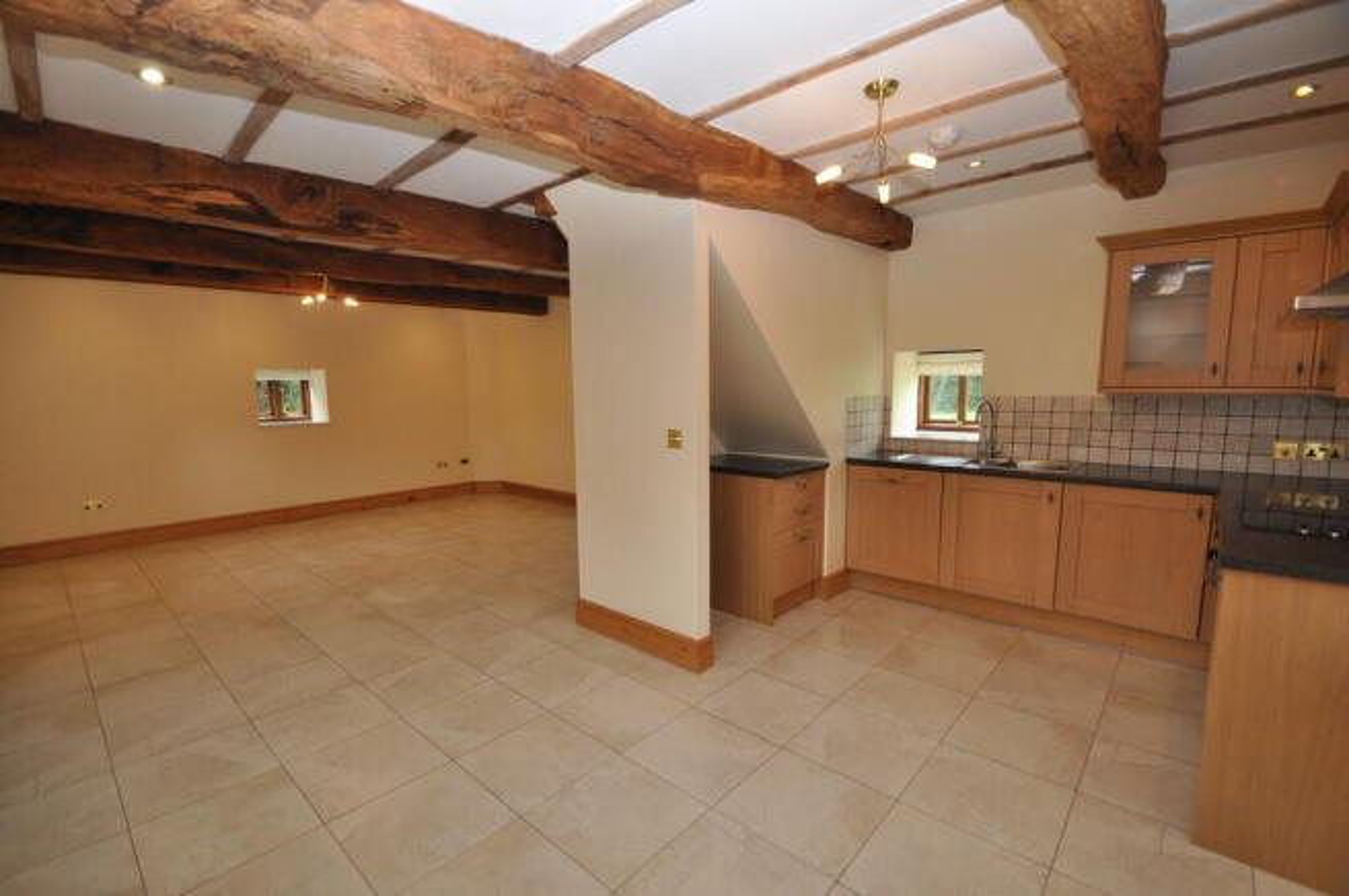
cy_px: 448
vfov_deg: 77.2
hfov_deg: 100.4
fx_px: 562
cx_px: 674
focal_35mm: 15
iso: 400
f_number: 4.5
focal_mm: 10
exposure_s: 1/80
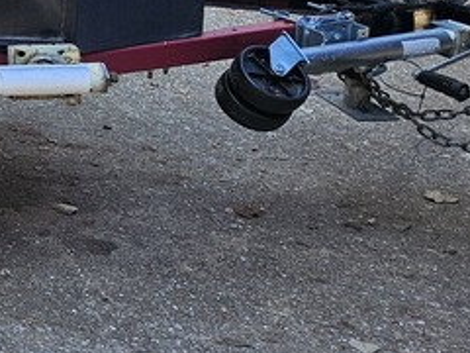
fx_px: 1303
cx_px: -472
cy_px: -137
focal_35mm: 96
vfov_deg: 14.6
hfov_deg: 15.9
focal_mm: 5.4
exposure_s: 1/120
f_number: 1.8
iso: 50
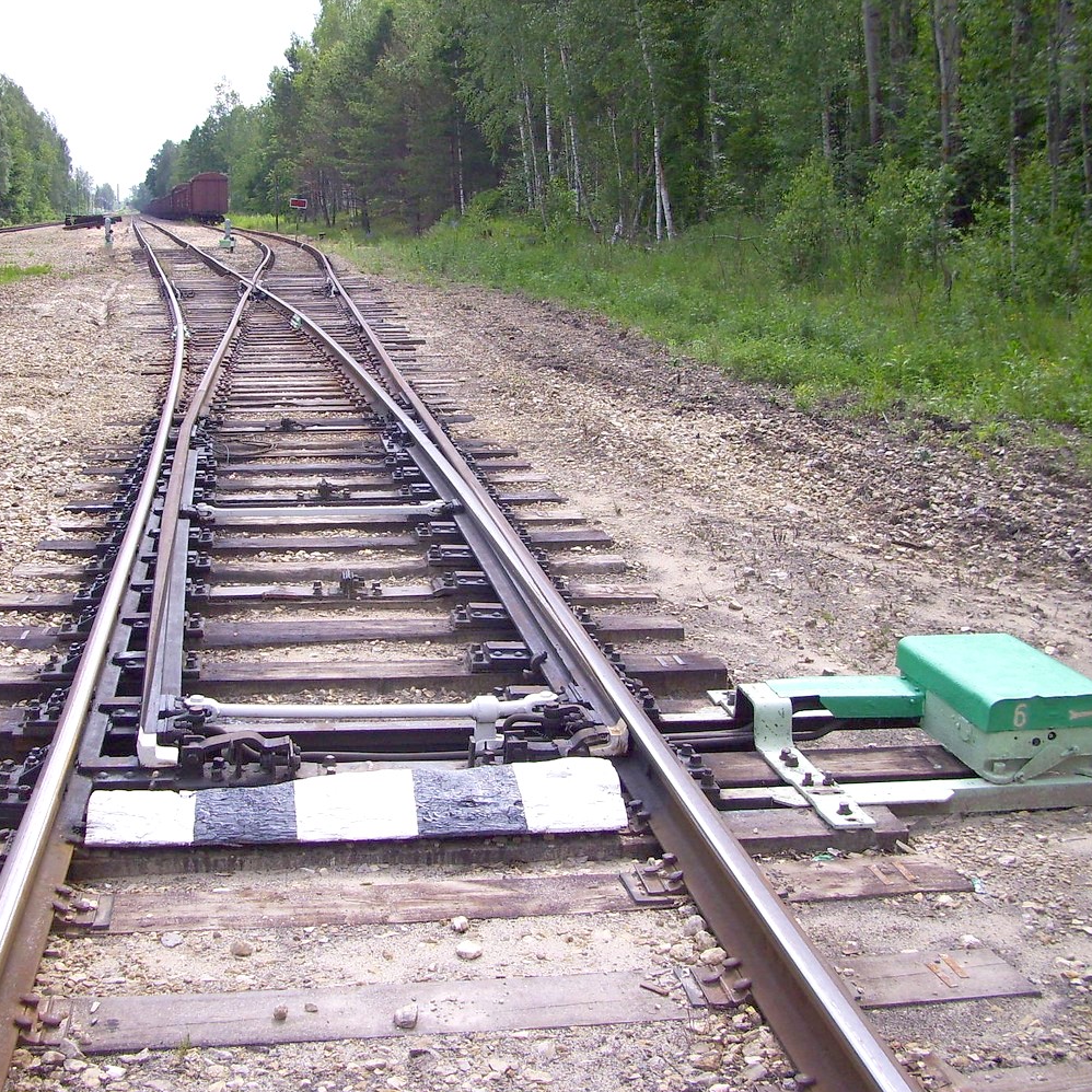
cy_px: 490
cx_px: 554
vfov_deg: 37.5
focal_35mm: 45
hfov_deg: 37.6
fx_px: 1606
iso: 80
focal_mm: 5.7
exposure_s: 1/400
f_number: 2.9
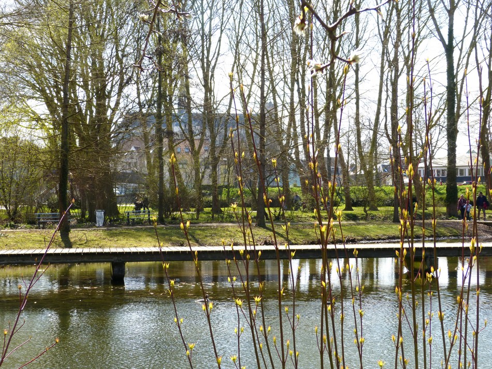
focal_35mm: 62
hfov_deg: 31.2
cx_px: 246
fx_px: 881
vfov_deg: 23.7
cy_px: 184
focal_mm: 11
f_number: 4
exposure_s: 1/500
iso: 100
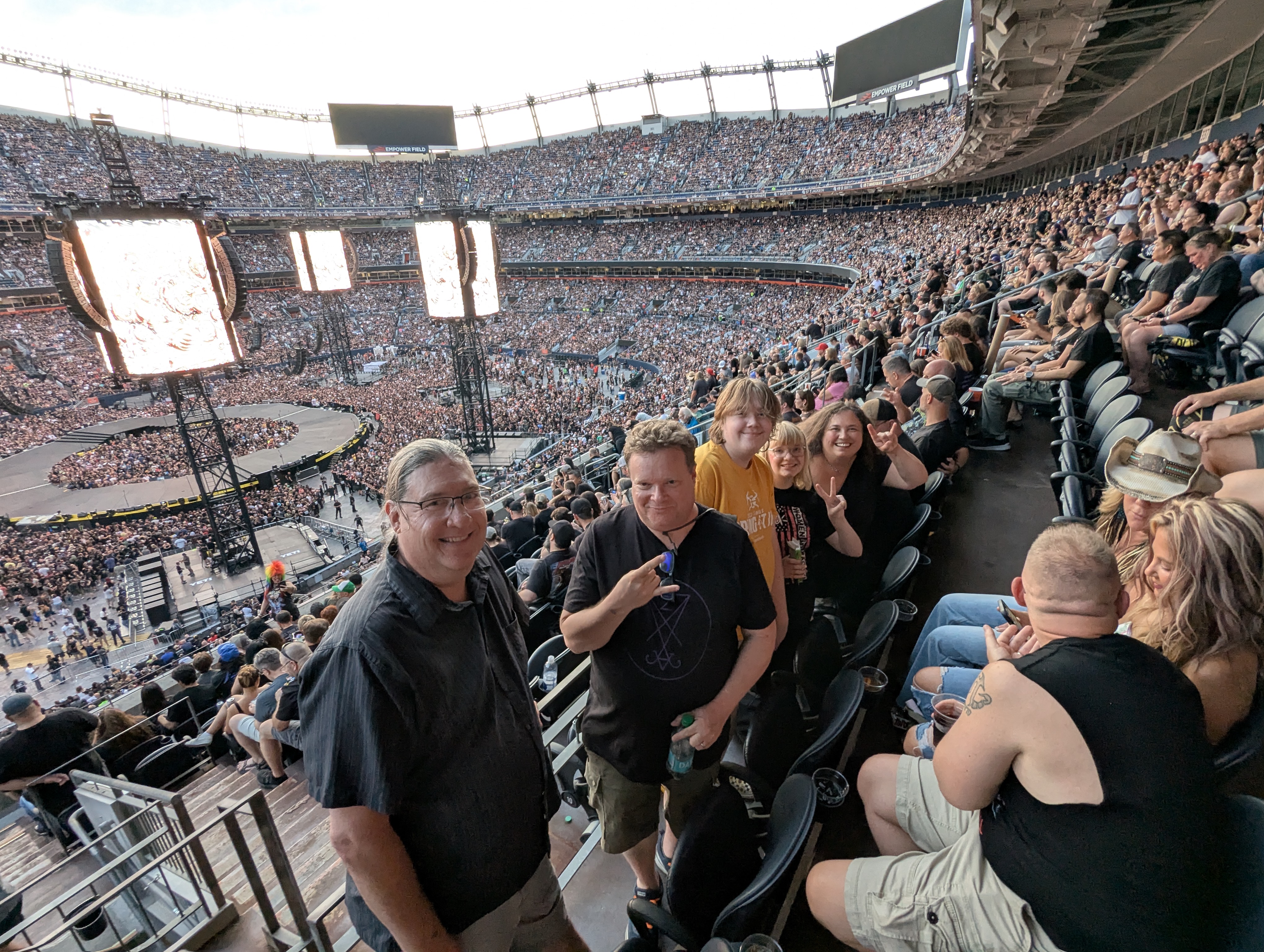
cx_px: 632
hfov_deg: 94.4
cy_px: 476
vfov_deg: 78.2
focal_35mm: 16
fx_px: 585
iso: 266
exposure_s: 1/39.5
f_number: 2.2
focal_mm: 2.35
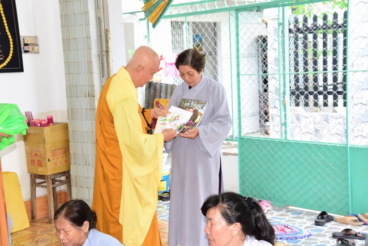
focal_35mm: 58
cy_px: 123
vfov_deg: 23.4
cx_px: 184
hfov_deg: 34.5
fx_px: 593
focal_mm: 58
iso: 800
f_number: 5.6
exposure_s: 1/30
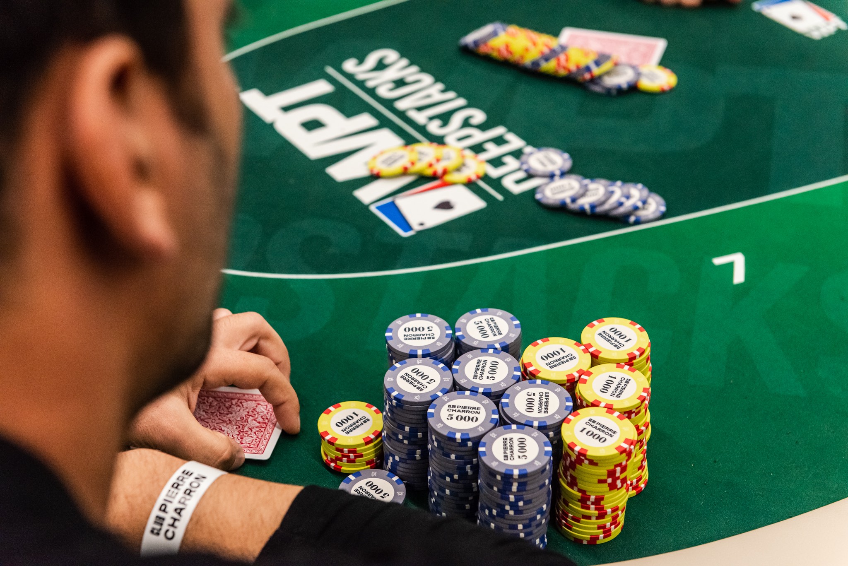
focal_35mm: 70
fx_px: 1649
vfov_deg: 19.5
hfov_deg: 28.8
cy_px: 283
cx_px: 424
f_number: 5.6
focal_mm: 70
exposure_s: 1/320
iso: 3200
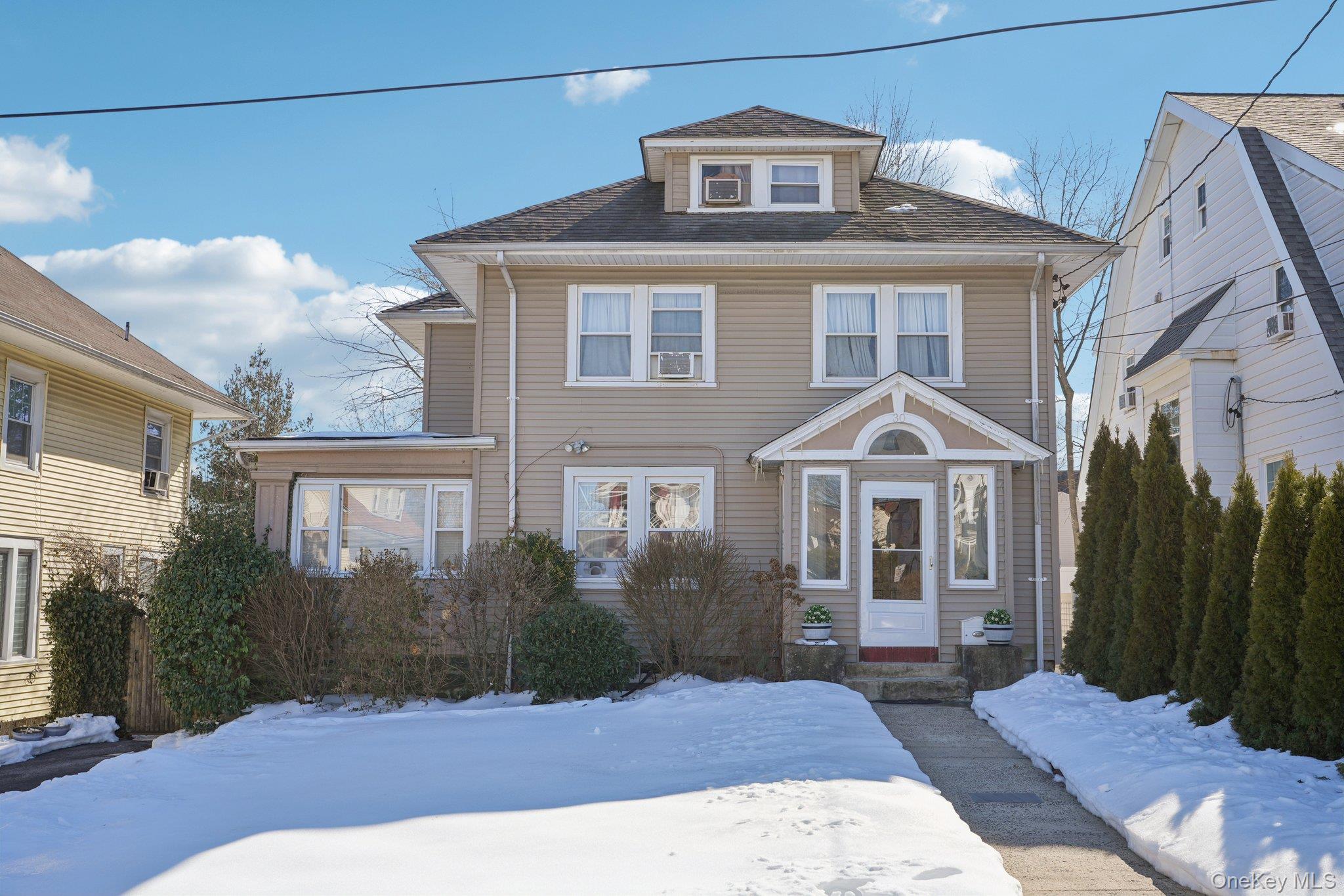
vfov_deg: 37.8
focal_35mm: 35
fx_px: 1306
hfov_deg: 54.4
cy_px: 448
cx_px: 672
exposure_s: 1/200
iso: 100
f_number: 8
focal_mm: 35
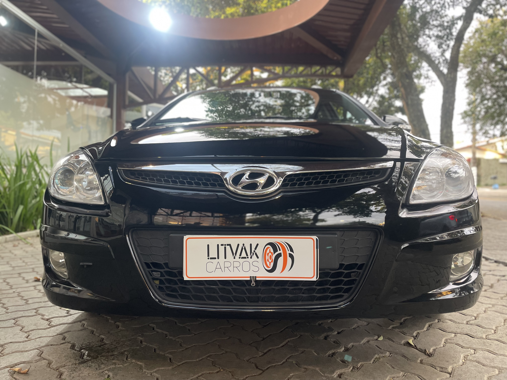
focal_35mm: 26
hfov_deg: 67.3
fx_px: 381
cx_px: 254
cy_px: 190
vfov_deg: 53.1
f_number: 1.6
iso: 160
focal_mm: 4.2
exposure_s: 1/60
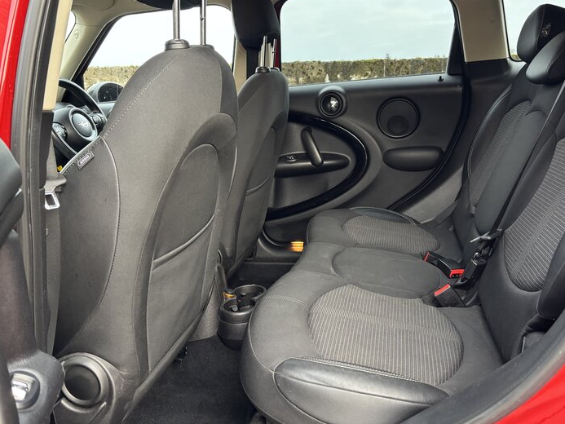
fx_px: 490
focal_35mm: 30
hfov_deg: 59.9
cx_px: 297
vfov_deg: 46.7
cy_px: 188
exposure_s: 1/60
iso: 320
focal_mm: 5.96
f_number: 1.6
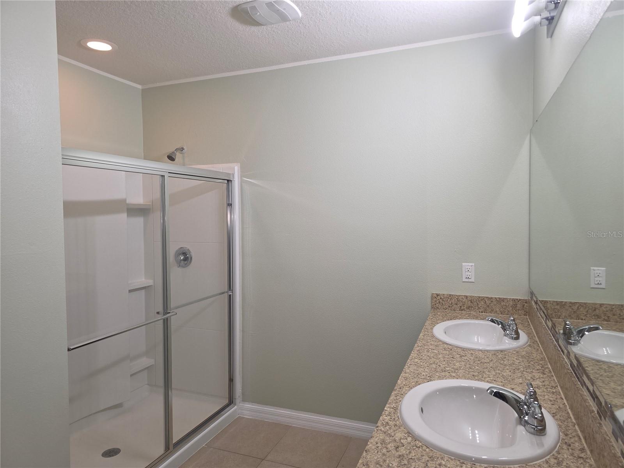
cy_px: 234
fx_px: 415
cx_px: 312
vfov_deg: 58.9
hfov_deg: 73.9
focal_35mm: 23
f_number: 1.7
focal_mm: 6.3
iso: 64
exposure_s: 1/60
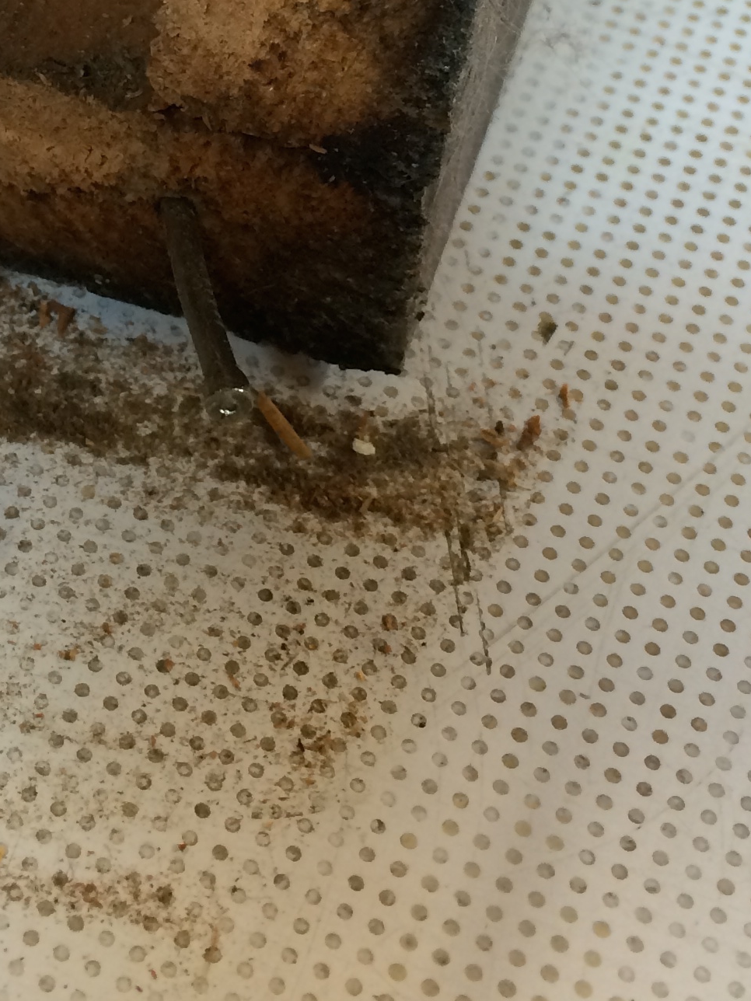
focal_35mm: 76
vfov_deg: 24.3
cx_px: -36
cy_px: -44
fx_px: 2198
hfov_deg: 18.8
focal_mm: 4.12
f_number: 2.2
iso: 100
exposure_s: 1/30
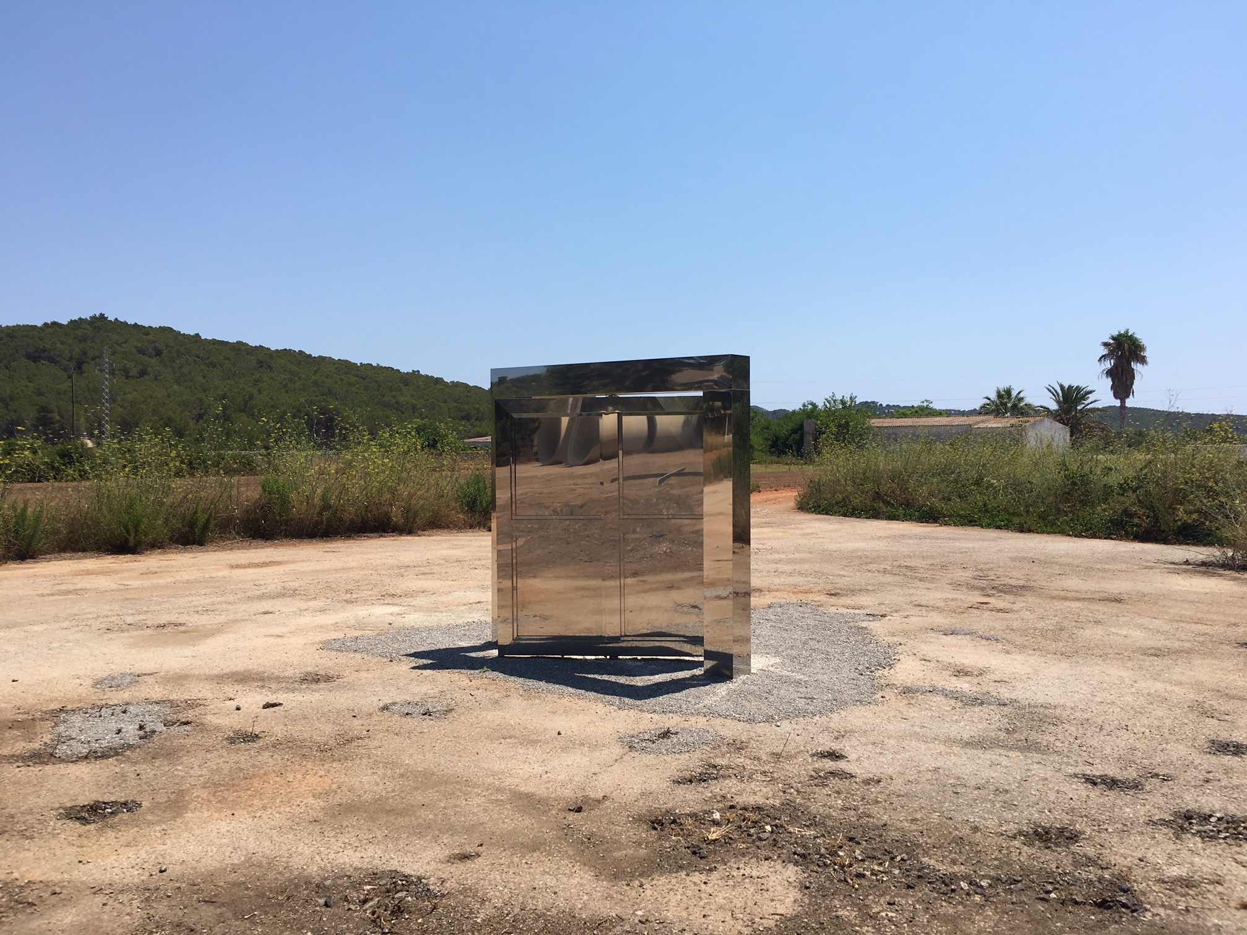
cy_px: 468
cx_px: 624
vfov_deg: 48.2
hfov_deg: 61.7
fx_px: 1045
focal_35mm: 29
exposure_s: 1/2262
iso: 25
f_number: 2.2
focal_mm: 4.15
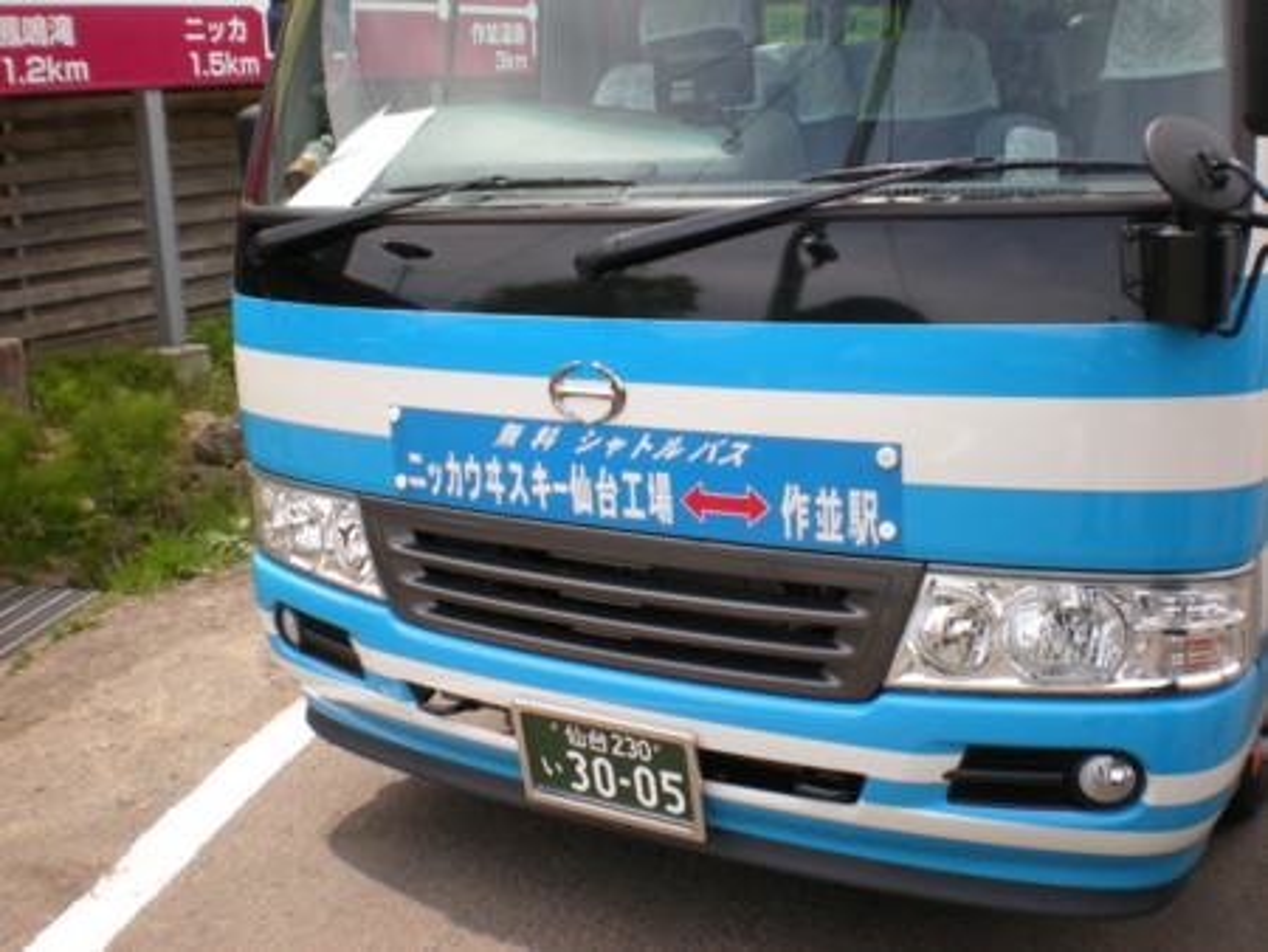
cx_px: 634
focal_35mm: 38
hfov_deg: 49.0
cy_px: 476
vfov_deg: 37.8
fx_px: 1393
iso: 64
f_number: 4.6
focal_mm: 6.3
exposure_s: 1/207
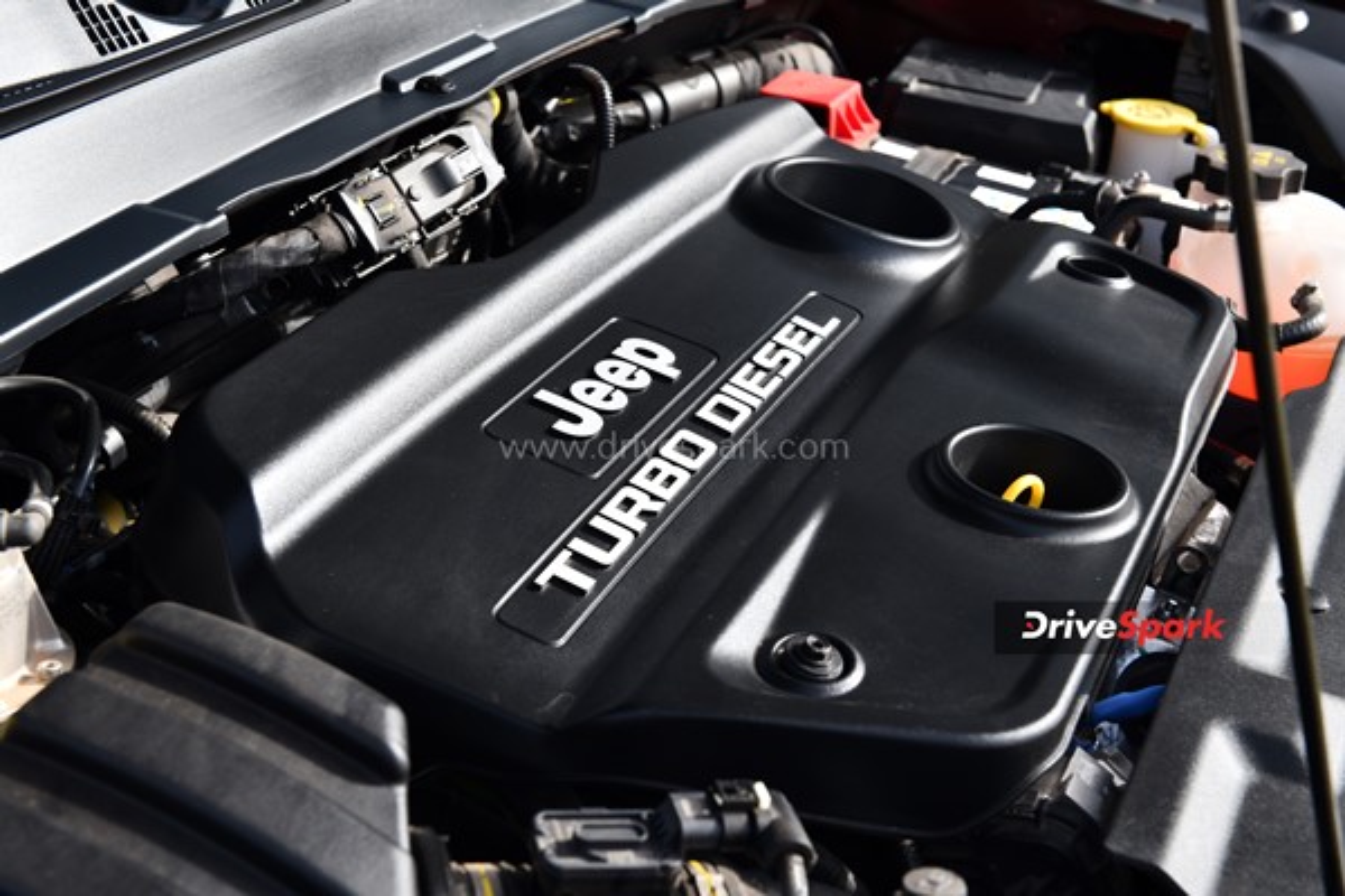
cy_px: 448
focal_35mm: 55
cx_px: 672
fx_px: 2055
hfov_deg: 36.2
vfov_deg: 24.6
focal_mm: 55
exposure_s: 1/80
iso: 400
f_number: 10
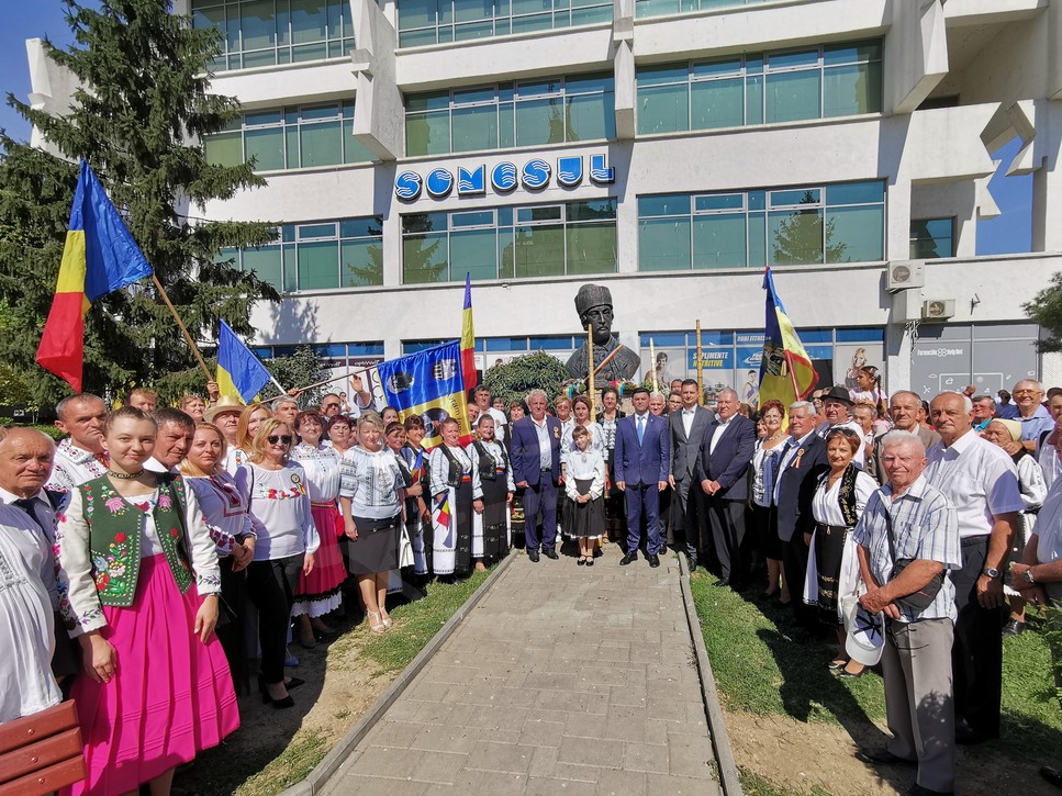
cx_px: 552
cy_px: 417
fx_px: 552
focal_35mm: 18
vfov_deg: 71.5
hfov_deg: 87.7
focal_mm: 2.26
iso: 50
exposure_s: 1/1923
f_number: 2.2
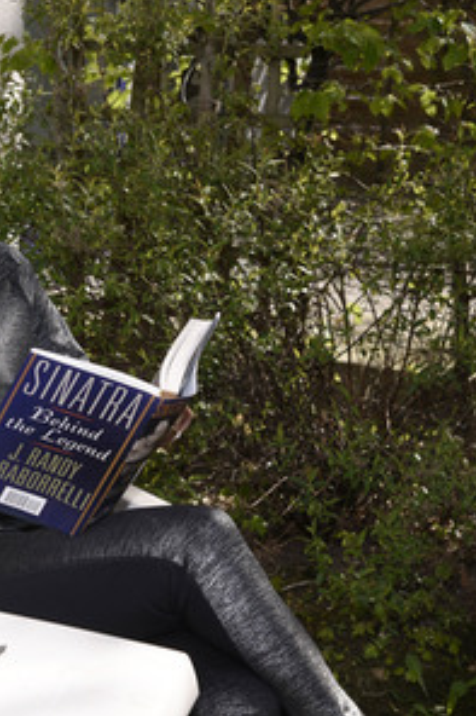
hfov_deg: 13.7
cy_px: 356
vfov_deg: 20.6
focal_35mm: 99
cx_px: 40
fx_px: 1966
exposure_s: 1/160
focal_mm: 65
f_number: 9
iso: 160
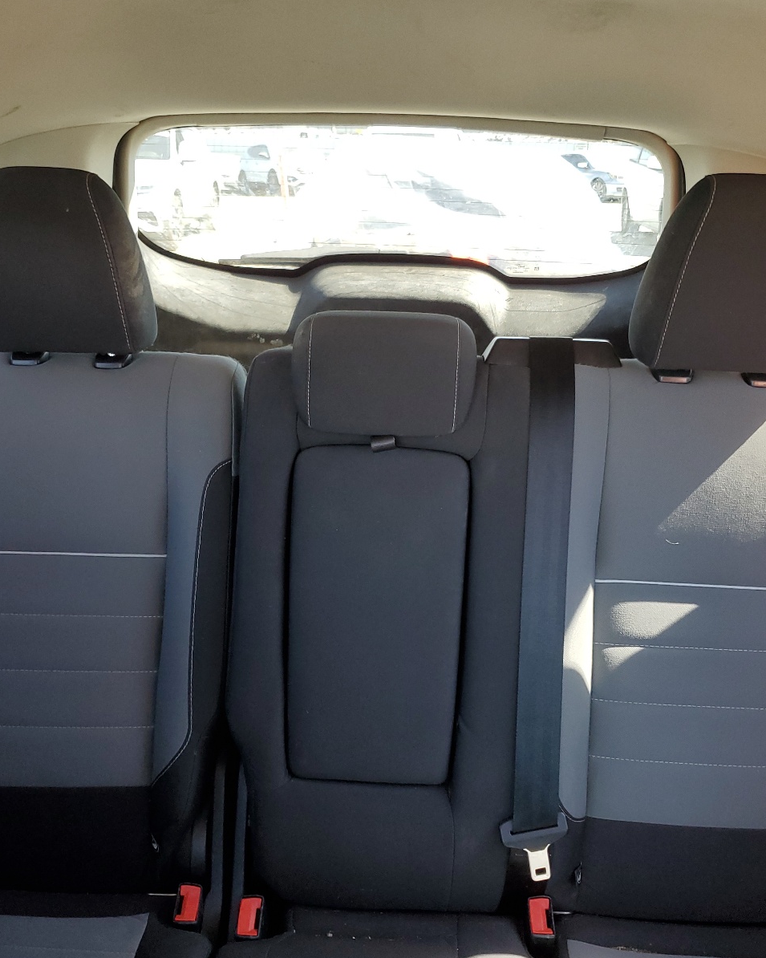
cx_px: 394
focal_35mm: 34
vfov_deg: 52.8
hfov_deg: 43.3
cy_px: 480
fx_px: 964
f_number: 1.5
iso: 74
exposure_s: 1/120
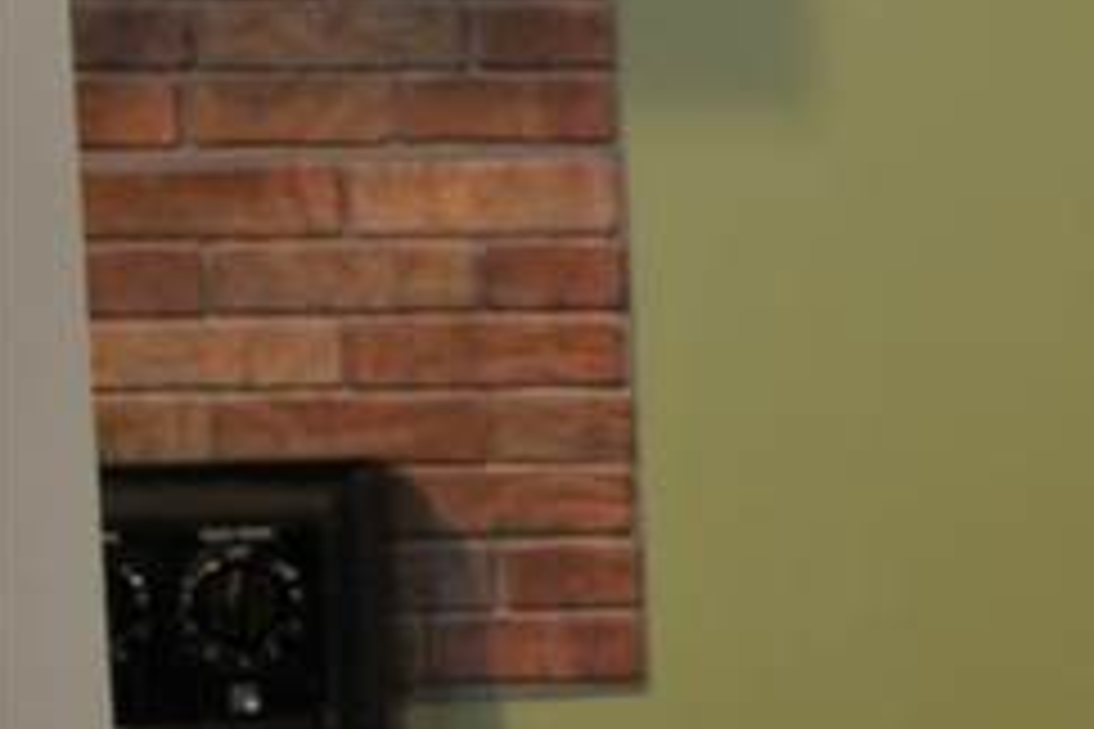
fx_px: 6715
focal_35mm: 221
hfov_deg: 8.3
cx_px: 2863
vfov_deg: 6.1
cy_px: 1246
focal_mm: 28
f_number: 2.8
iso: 200
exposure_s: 1/20
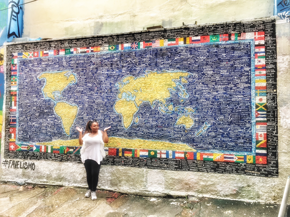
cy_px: 108
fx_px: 243
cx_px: 145
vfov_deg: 48.2
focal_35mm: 29
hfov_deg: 61.7
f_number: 2.2
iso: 40
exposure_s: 1/120
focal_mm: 4.15
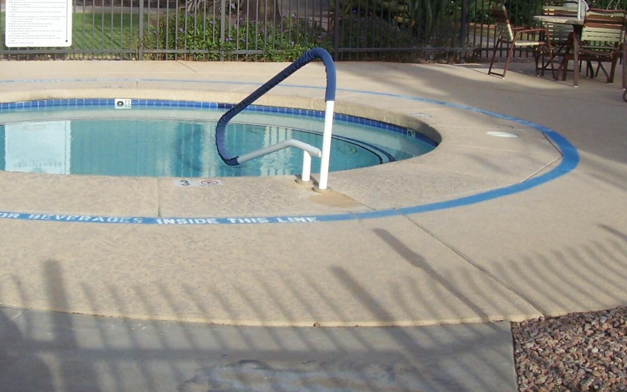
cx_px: 237
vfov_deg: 17.6
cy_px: 126
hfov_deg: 27.8
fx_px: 1265
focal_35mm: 74
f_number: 5.1
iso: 80
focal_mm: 5.6
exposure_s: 1/320
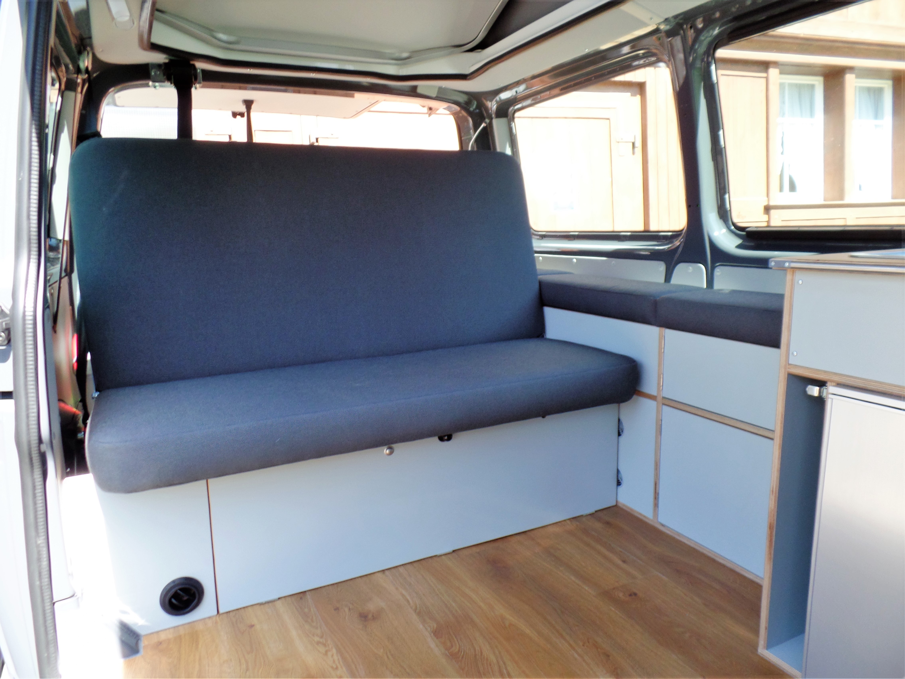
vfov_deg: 58.9
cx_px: 452
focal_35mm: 23
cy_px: 340
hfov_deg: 73.9
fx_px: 601
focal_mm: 4.1
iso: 100
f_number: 3.5
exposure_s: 1/90
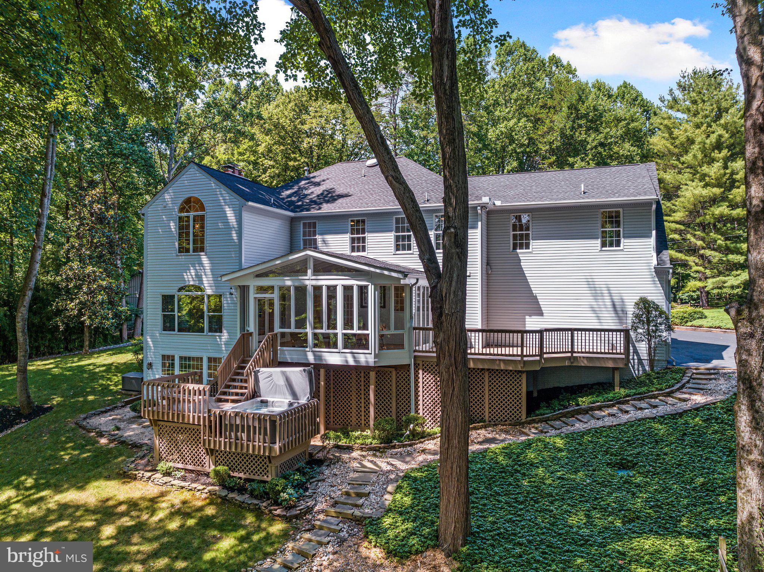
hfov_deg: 71.6
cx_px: 382
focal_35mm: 24
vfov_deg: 56.8
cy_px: 286
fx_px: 529
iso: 100
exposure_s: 1/100
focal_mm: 12.29
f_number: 2.8
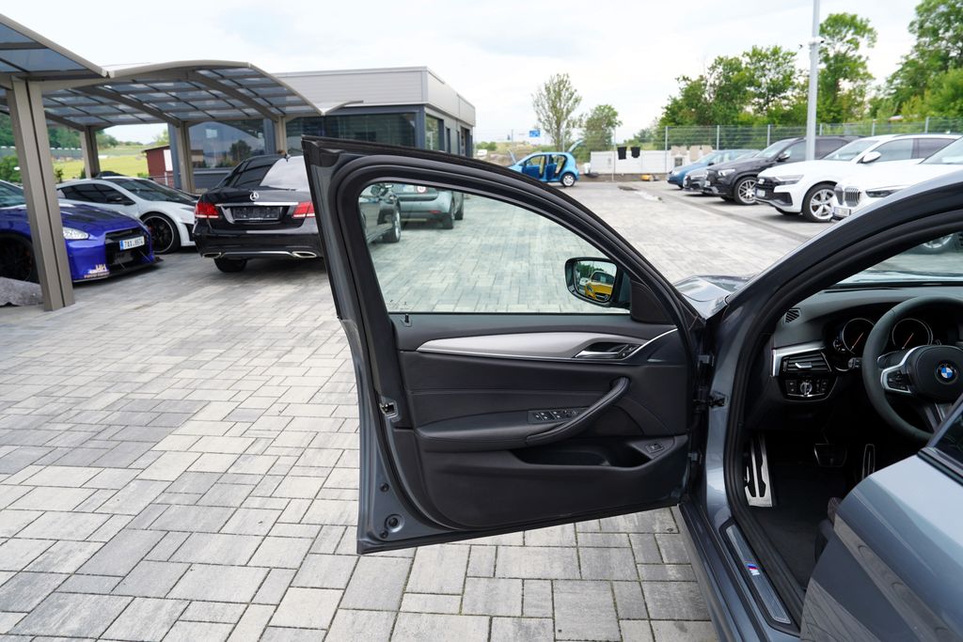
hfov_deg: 73.7
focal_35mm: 24
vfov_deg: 53.1
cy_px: 321
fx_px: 642
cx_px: 482
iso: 100
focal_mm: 24
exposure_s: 1/100
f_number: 5
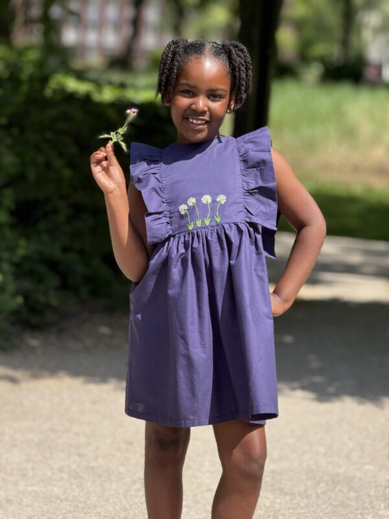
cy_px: 260
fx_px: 1798
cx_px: 194
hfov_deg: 12.3
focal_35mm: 120
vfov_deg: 16.4
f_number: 2.8
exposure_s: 1/480
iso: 64
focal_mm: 15.66
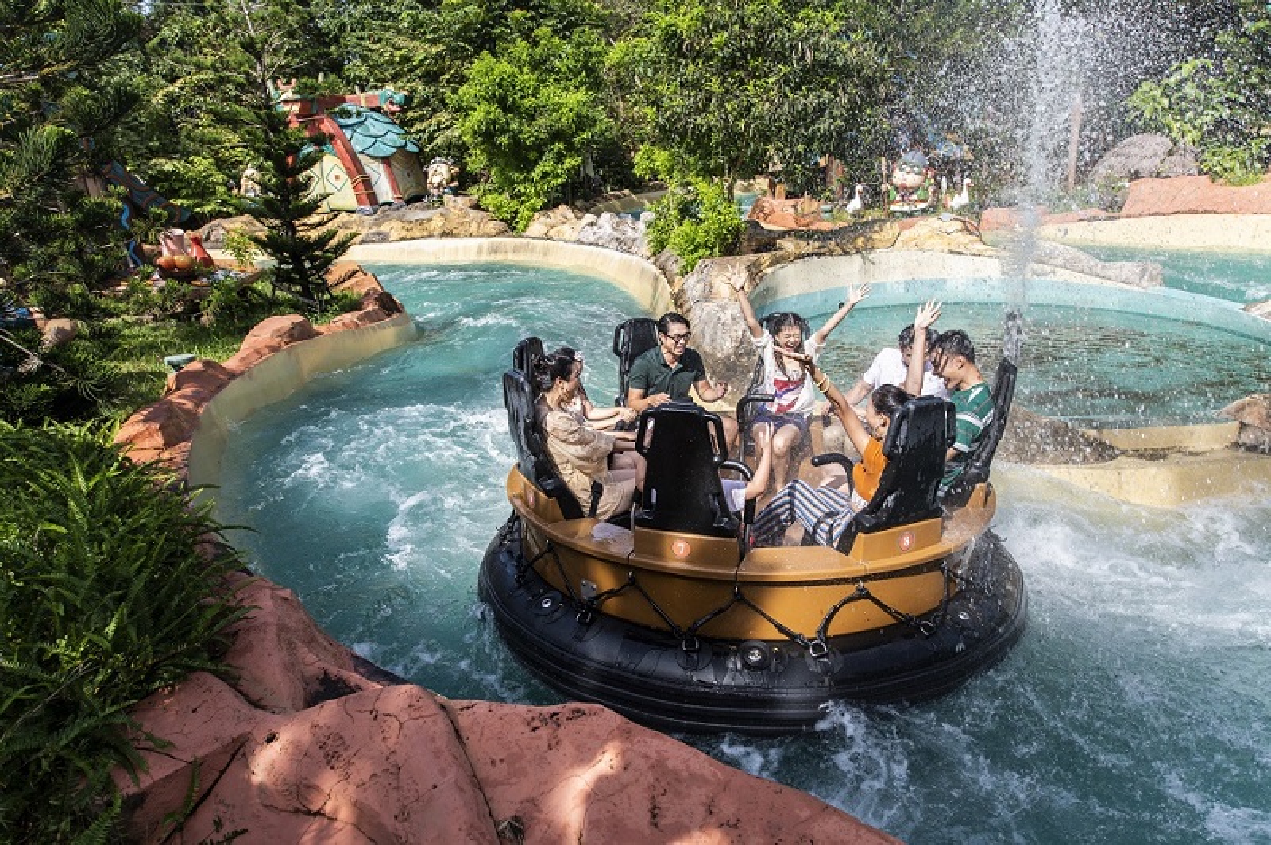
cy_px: 422
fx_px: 847
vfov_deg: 53.1
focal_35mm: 24
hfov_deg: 73.8
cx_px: 636
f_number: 6.3
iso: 200
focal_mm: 24
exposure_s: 1/500
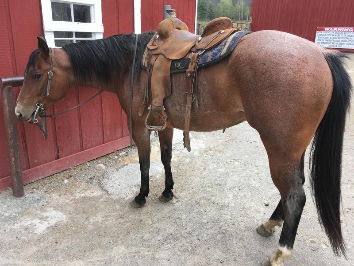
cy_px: 133
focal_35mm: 29
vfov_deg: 48.2
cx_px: 177
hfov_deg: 61.7
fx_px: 297
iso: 25
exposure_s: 1/262
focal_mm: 4.15
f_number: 2.2
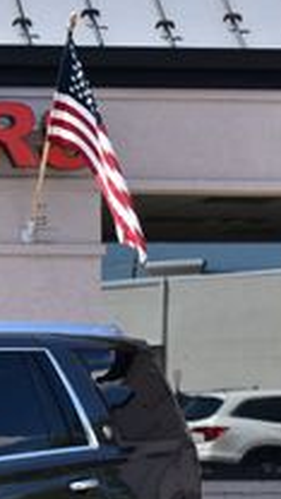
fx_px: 1982
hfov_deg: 7.8
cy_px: 420
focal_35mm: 150
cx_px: -276
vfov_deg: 14.3
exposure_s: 1/400
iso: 400
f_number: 11
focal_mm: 31
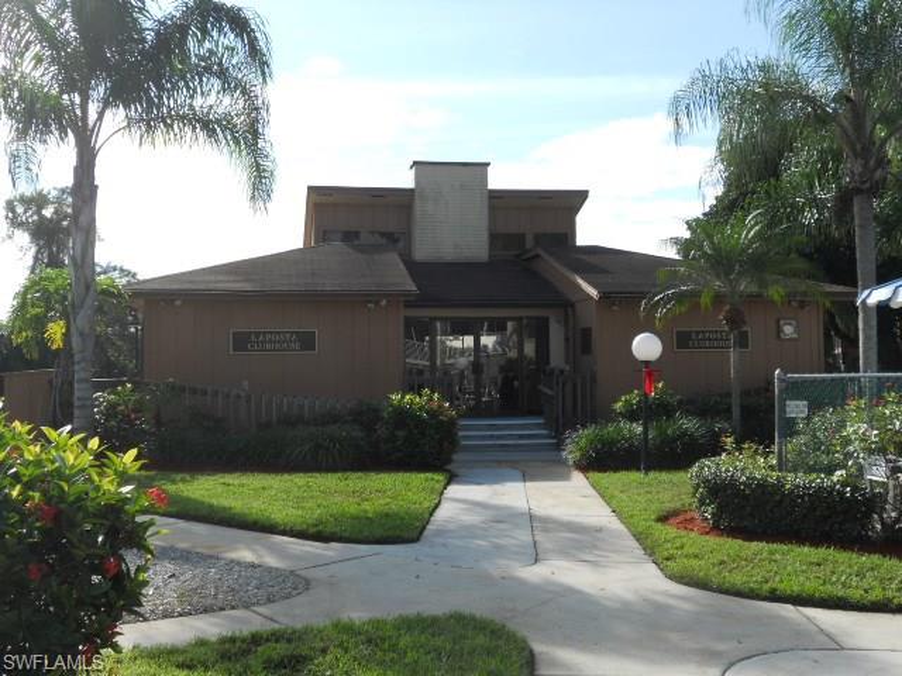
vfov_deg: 37.7
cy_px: 338
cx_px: 451
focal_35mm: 38
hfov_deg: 49.0
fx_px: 990
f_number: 3.9
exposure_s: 1/500
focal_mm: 6.9
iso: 80
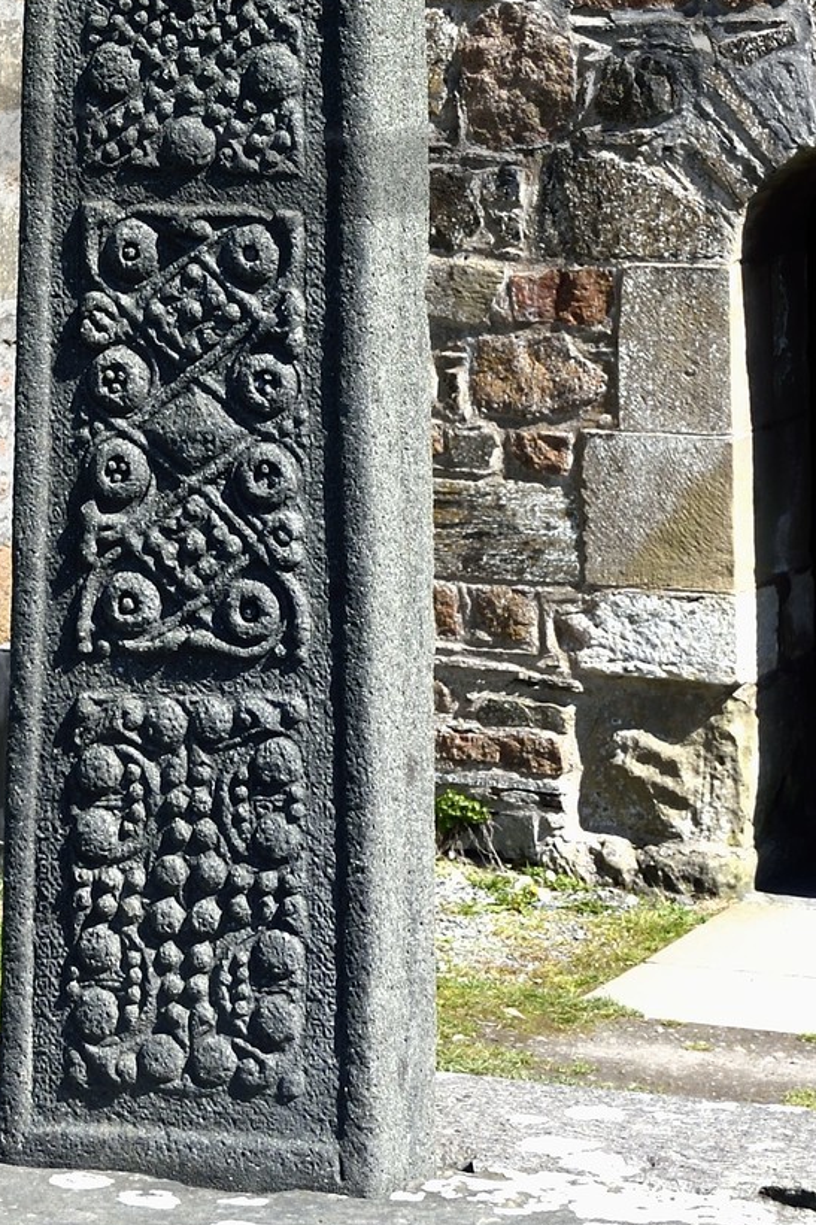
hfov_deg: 9.0
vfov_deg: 13.0
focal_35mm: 152
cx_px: 267
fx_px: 5170
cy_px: -474
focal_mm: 52
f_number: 11
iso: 200
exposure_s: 1/250
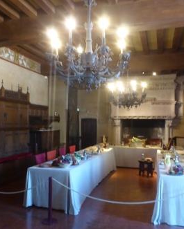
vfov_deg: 54.2
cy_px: 116
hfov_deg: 44.5
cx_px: 86
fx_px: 225
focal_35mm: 33
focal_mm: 4.3
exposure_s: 1/8
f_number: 3.3
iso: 400
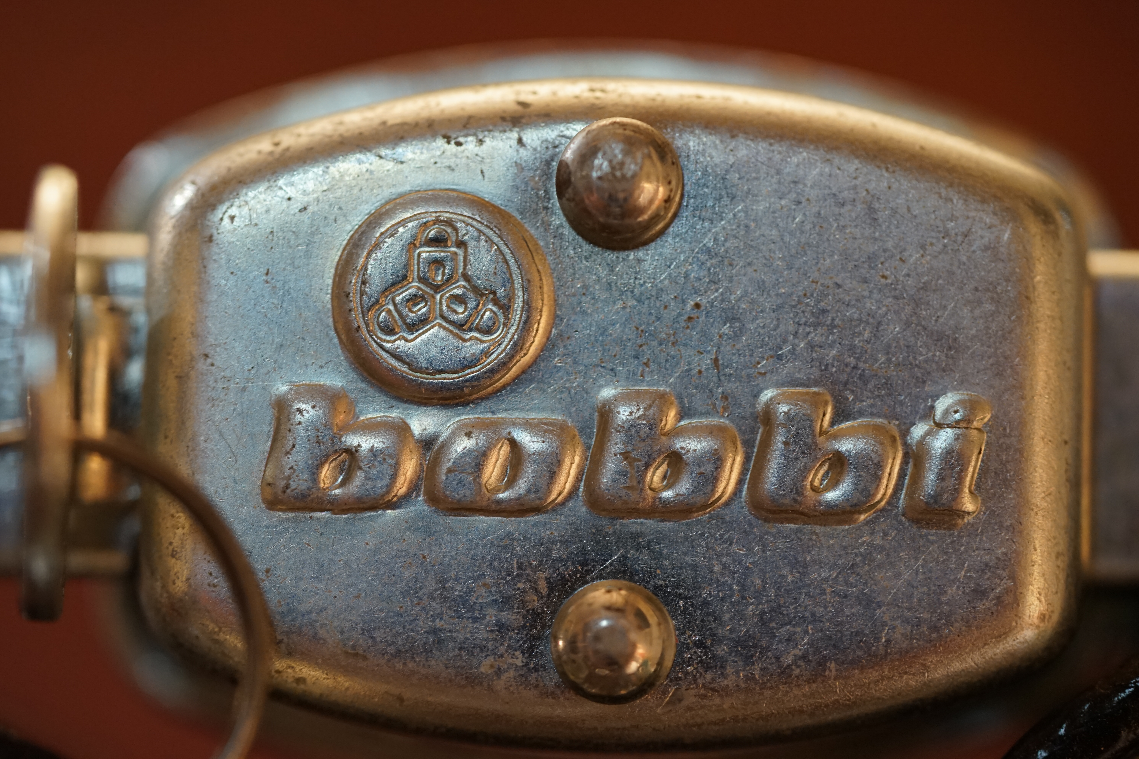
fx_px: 2847
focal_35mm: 90
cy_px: 380
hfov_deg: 22.6
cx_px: 570
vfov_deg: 15.2
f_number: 2.8
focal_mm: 90
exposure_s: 1/100
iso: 1600
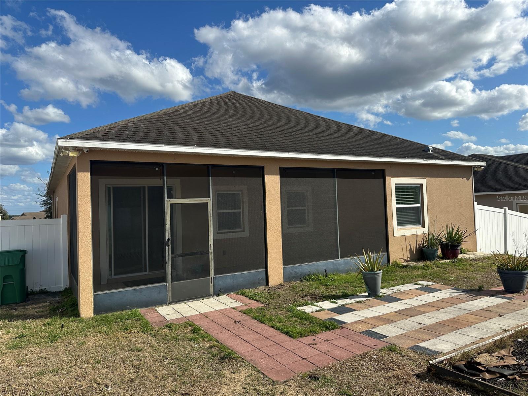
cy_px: 198
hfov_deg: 71.6
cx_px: 264
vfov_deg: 56.8
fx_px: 366
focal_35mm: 24
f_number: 1.78
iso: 80
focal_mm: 6.86
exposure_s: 1/5848
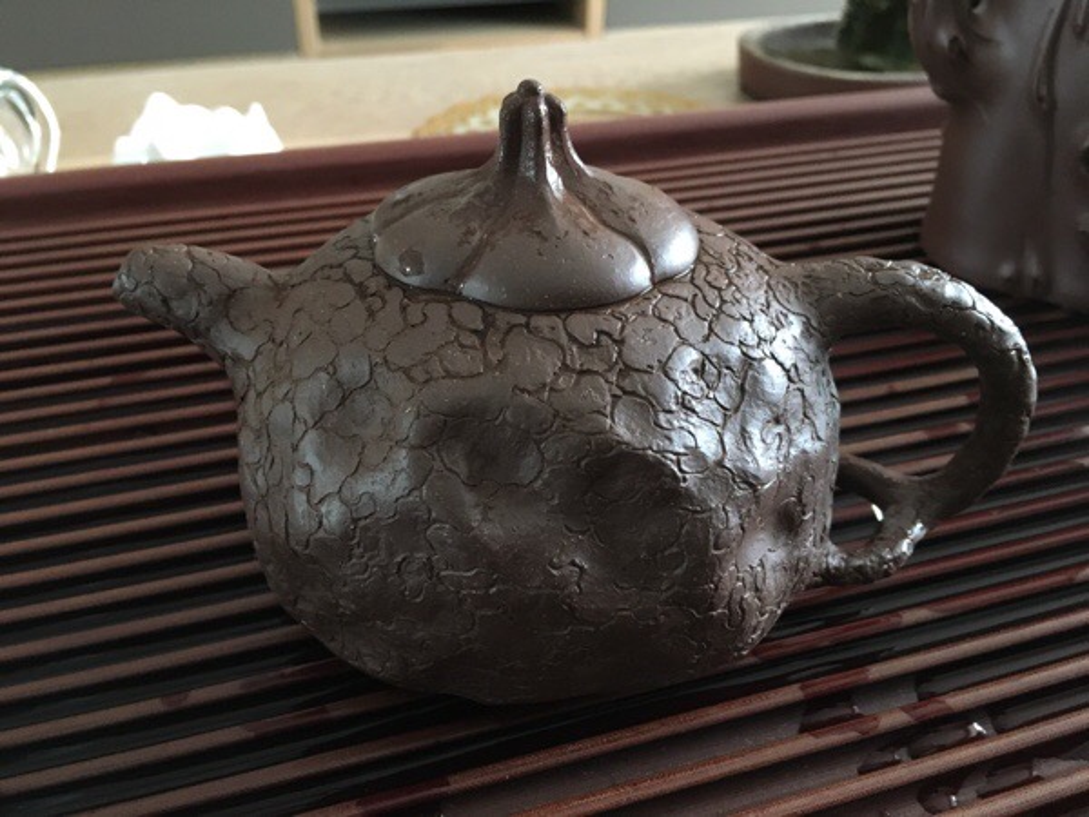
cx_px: 544
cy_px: 408
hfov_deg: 61.7
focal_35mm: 29
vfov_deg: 48.2
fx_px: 912
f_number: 2.2
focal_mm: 4.15
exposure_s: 1/17
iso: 200
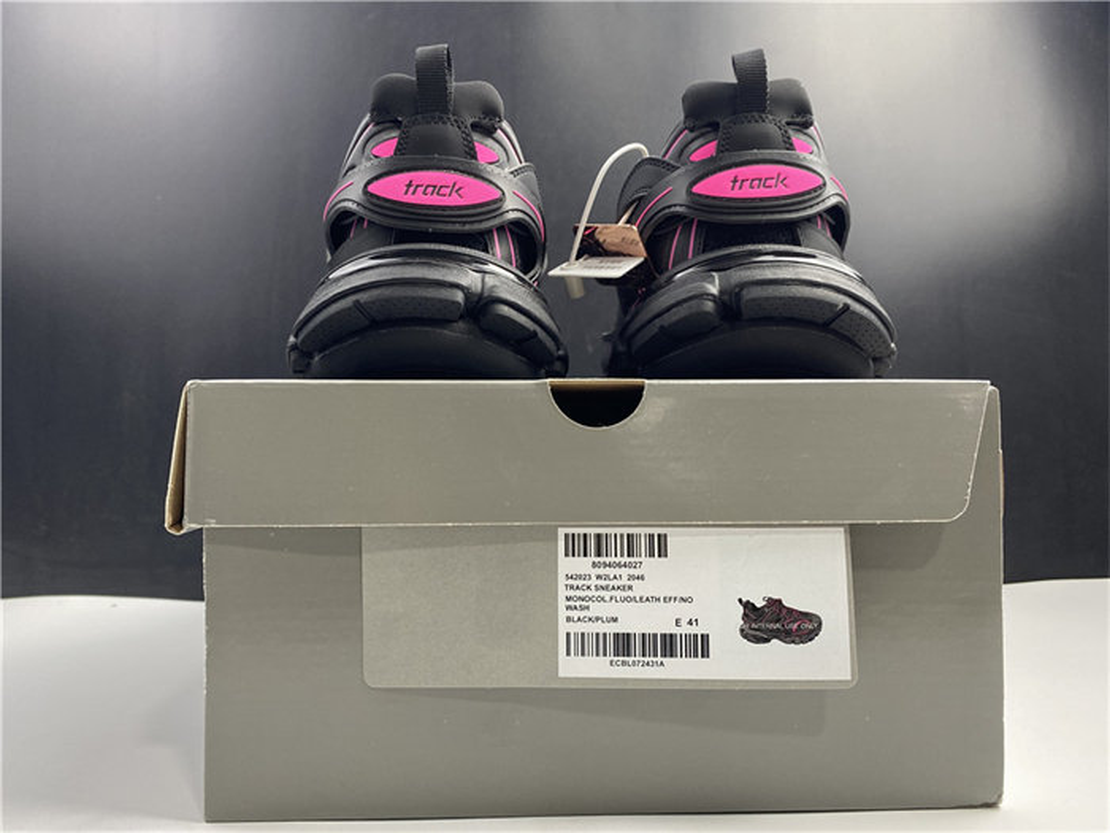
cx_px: 555
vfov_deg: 53.1
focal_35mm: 26
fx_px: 834
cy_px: 416
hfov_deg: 67.3
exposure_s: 1/50
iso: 100
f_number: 1.8
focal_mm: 4.25
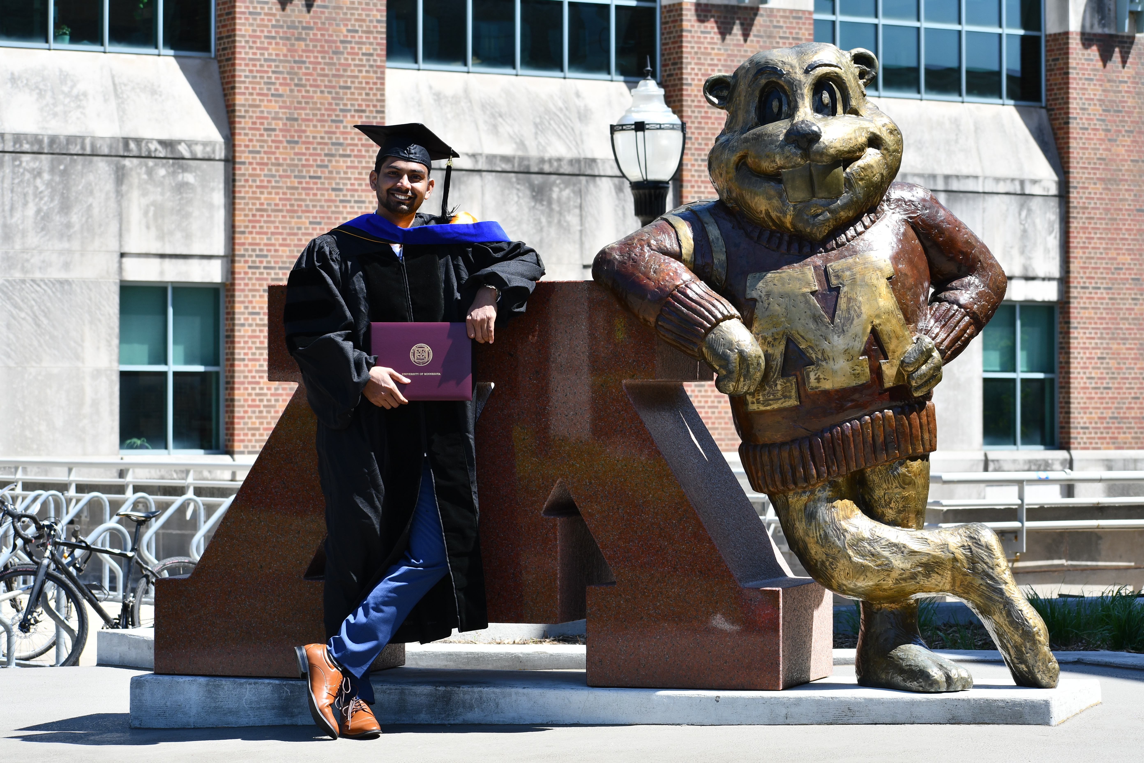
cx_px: 572
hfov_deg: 18.3
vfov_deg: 12.2
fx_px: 3559
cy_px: 382
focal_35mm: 112
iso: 160
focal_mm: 75
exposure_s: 1/250
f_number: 8
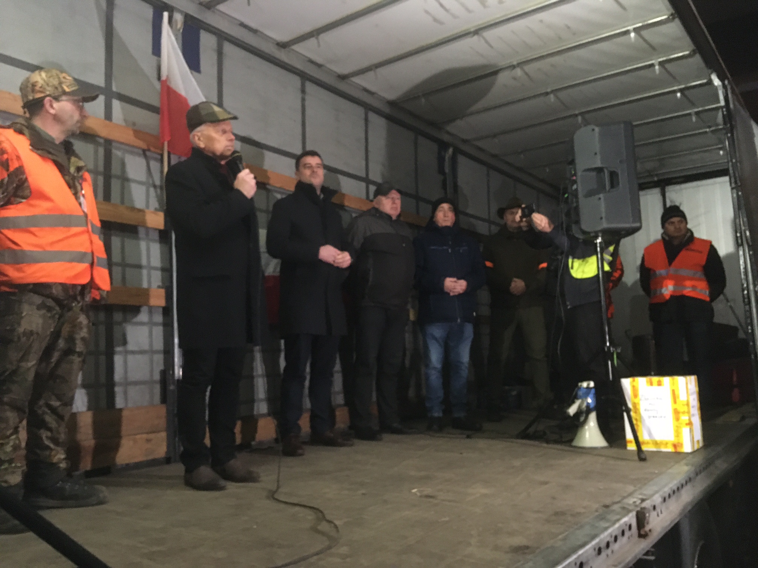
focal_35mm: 29
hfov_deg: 61.7
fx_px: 635
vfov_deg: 48.2
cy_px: 284
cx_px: 379
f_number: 2.2
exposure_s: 1/17
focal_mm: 4.15
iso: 500
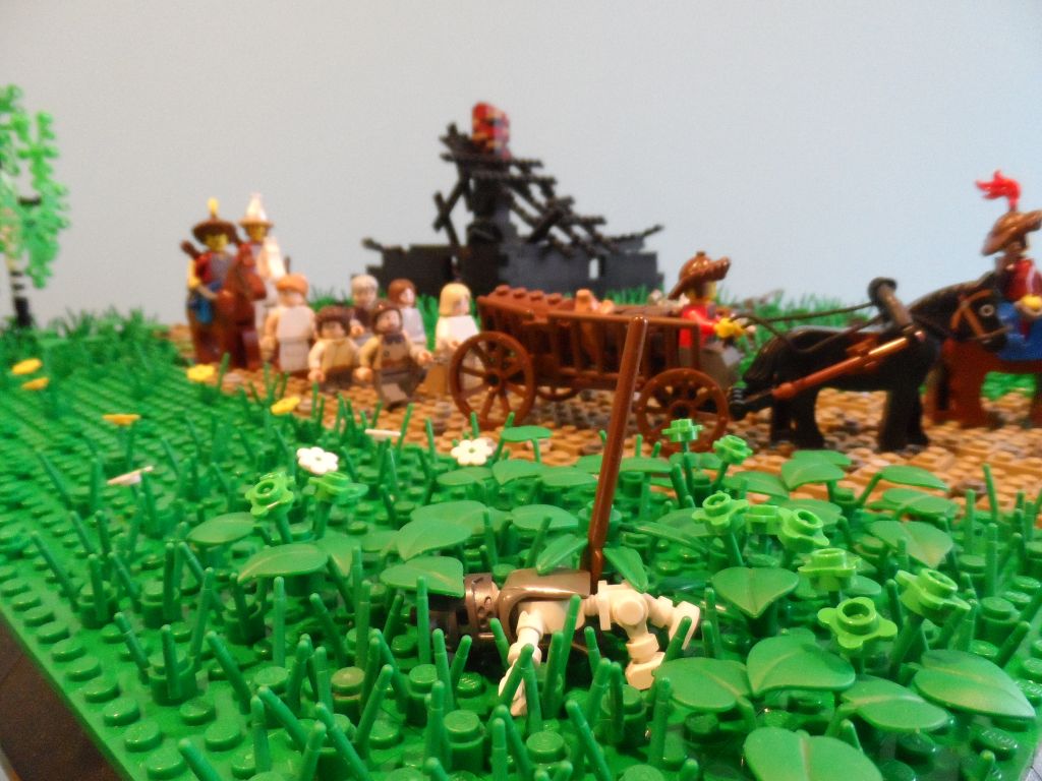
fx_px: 722
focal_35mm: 24
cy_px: 390
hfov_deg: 71.6
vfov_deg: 56.8
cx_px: 521
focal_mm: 4
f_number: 3.2
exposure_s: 1/30
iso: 480
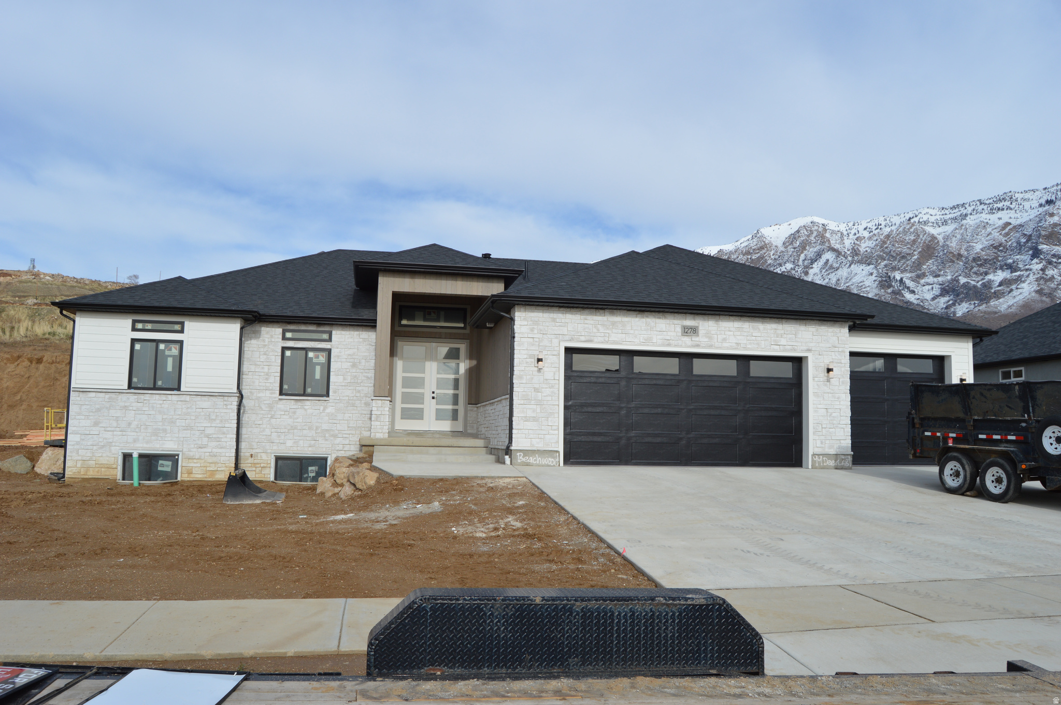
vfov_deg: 47.9
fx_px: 795
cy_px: 352
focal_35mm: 27
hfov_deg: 67.4
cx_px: 530
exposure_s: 1/320
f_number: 9
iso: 100
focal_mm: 18
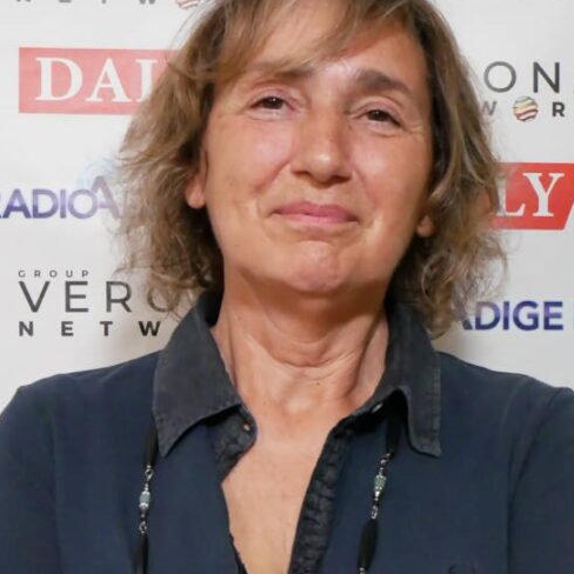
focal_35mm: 90
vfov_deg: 19.1
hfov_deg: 19.3
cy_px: 448
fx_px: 1688
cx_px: 306
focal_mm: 23
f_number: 8
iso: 5000
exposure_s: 1/125
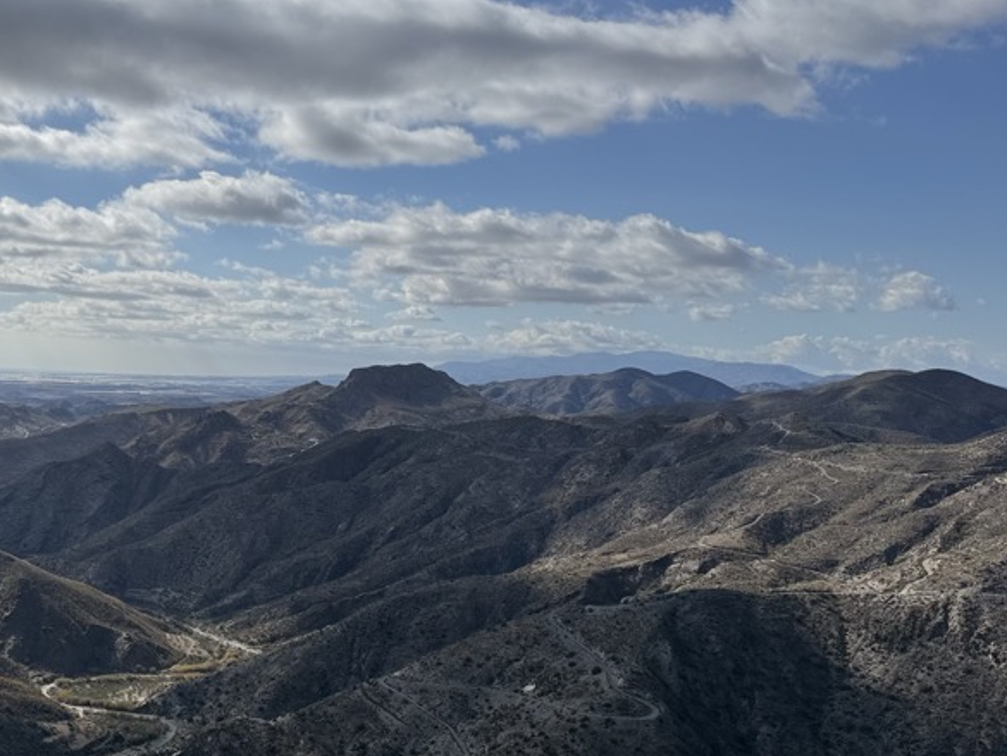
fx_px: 1222
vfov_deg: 34.3
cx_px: 162
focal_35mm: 42
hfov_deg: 42.2
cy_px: 439
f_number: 1.78
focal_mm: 6.76
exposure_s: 1/11905
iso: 80
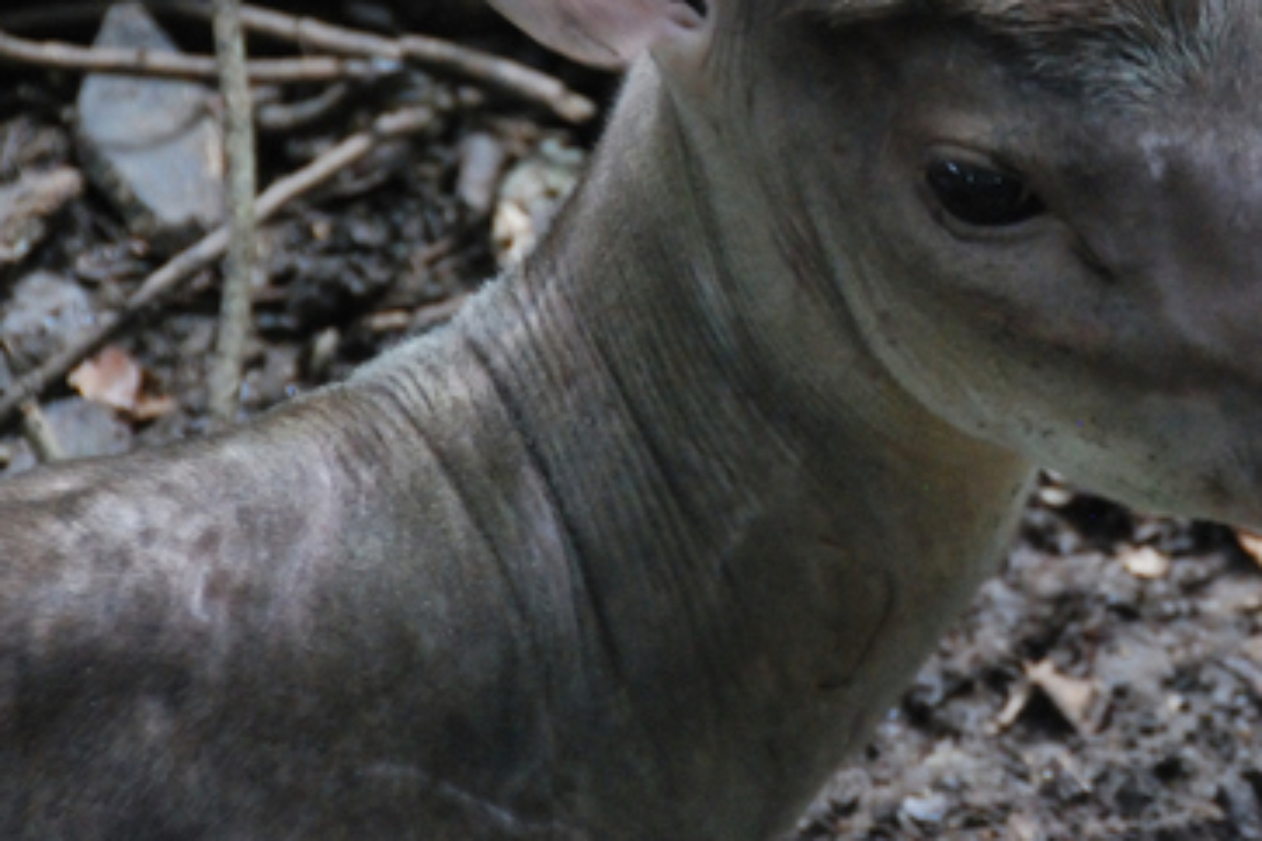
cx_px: 1088
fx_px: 13704
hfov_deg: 5.3
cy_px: 49
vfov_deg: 3.5
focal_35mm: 391
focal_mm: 135
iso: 1600
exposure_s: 1/20
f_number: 5.6
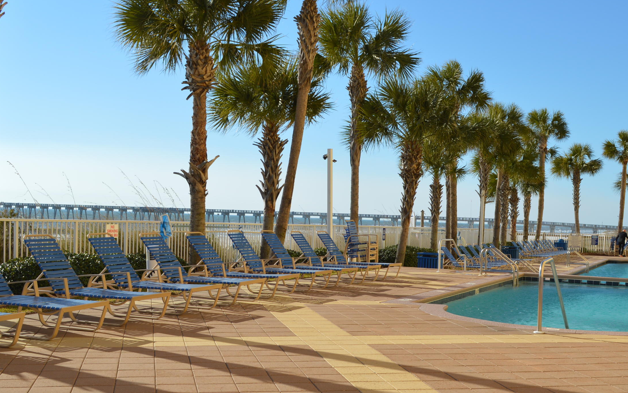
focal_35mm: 50
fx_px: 856
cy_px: 238
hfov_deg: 40.3
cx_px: 329
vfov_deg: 25.8
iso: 100
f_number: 9
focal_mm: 24
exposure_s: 1/320
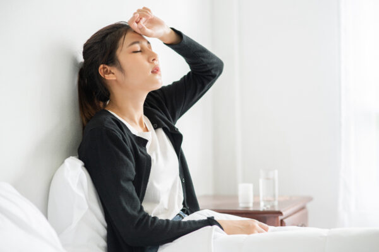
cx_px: 190
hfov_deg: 23.9
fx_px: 895
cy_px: 126
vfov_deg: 16.1
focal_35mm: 85
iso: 400
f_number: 2
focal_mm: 85
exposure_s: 1/200
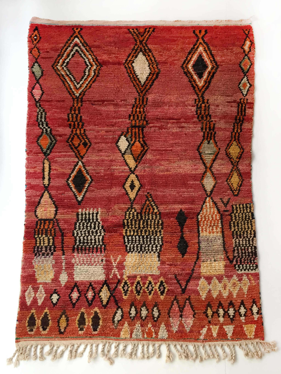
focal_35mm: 29
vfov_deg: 61.7
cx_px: 140
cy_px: 187
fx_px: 314
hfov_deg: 48.2
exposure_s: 1/33
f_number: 2.2
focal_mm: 4.15
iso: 125
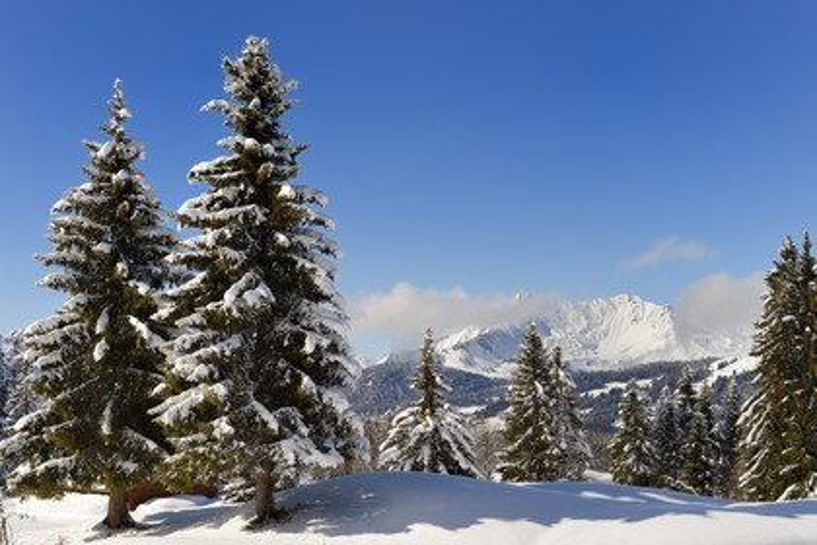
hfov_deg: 30.5
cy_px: 272
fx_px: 1498
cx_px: 408
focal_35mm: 66
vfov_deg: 20.6
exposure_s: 1/400
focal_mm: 66
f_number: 14
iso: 200
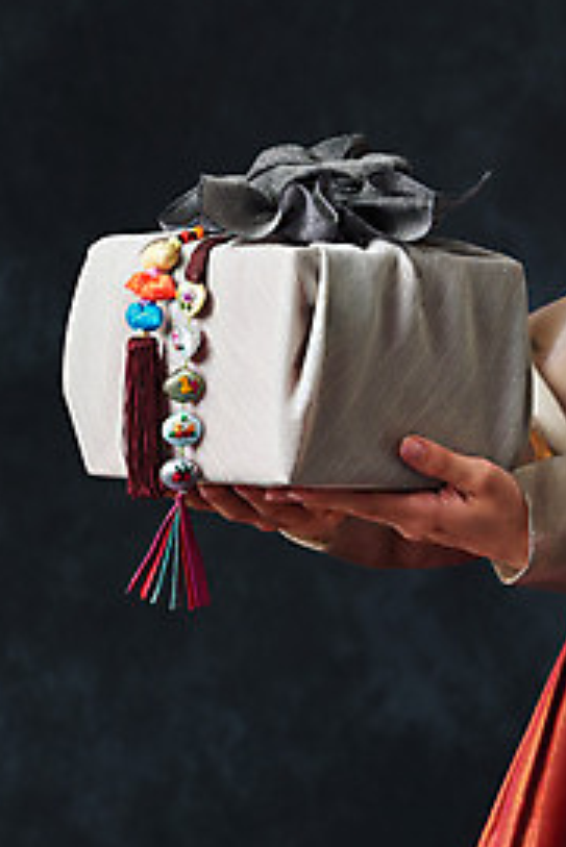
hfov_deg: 4.7
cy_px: 406
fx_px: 6948
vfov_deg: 7.0
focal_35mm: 295
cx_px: 270
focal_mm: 200
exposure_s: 1/125
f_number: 11
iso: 100
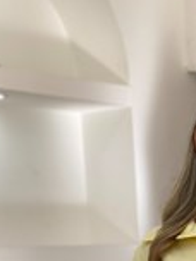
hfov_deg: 10.3
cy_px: 327
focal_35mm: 141
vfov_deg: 13.5
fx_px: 1064
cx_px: 248
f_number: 2
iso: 25
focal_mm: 6
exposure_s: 1/100
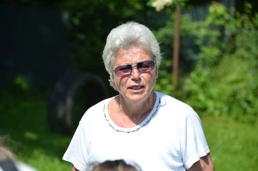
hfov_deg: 6.9
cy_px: 86
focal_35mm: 300
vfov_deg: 4.6
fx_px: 2146
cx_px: 129
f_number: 7.1
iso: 200
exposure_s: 1/800
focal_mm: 200
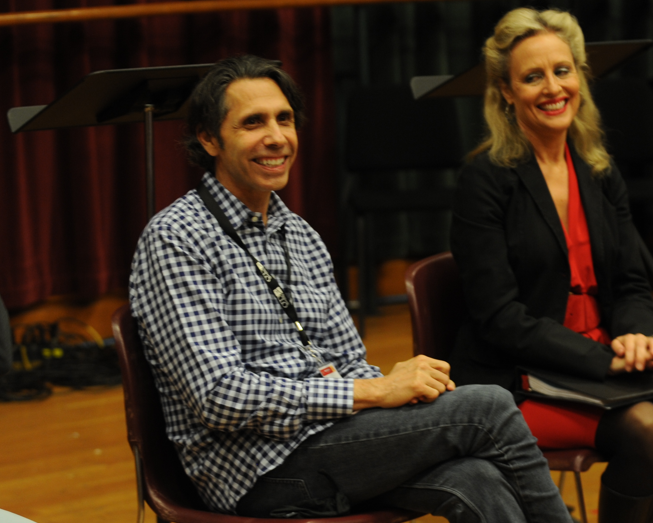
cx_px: 344
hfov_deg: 14.3
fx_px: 2609
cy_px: 312
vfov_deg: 11.4
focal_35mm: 135
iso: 640
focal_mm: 70
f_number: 2.8
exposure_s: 1/80
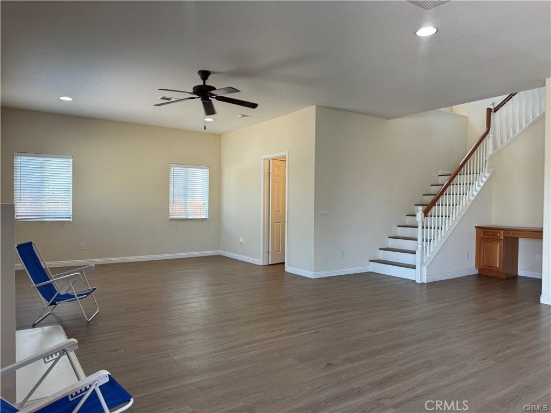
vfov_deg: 56.8
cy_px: 206
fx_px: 382
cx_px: 276
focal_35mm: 24
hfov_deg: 71.6
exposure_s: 1/120
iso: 125
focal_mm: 6.76
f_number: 1.78
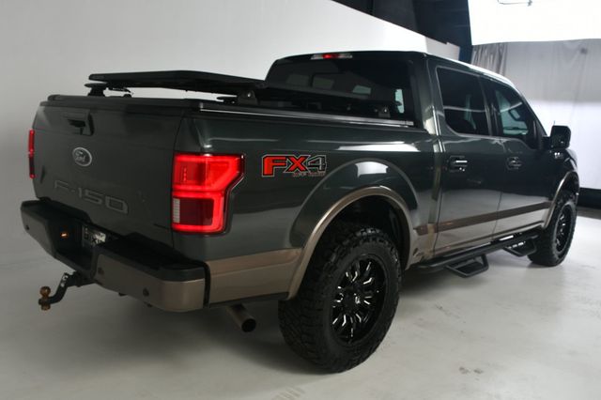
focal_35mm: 30
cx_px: 300
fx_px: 501
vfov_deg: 43.6
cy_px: 200
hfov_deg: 62.0
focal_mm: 20
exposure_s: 1/160
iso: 100
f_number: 11
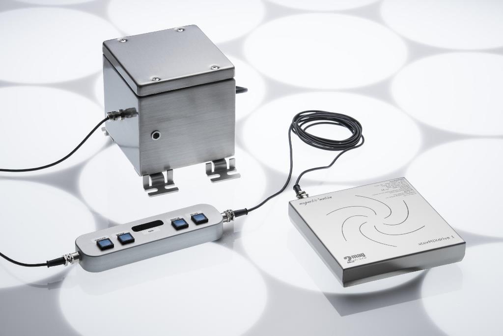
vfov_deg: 11.0
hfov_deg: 16.4
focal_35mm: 125
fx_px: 1747
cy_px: 168
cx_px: 252
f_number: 16
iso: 100
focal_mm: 125
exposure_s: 1/100
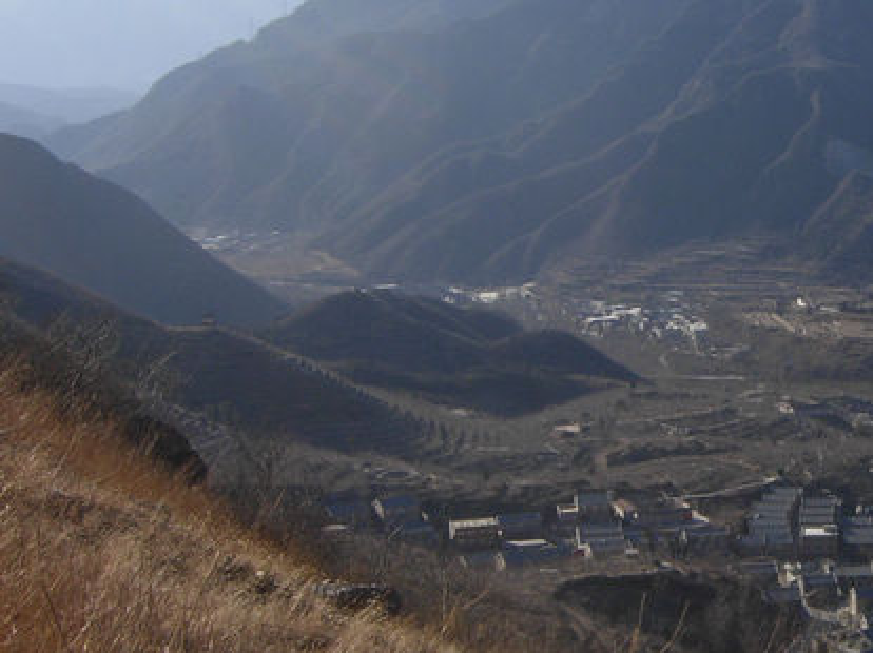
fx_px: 2193
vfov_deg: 16.9
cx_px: 886
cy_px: 284
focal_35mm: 87
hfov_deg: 21.7
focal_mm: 7.5
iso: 50
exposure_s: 1/443
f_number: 5.4
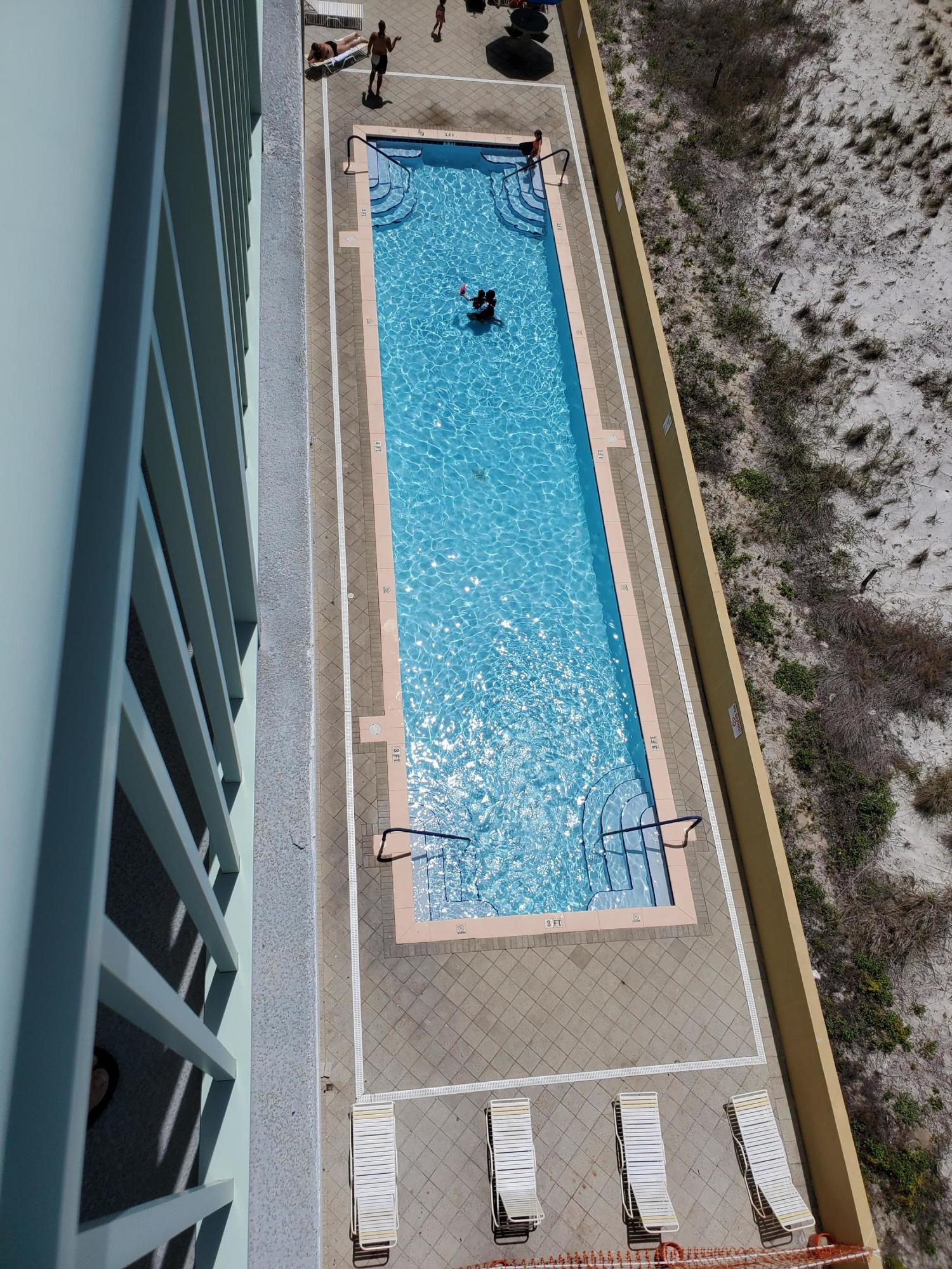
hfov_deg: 53.1
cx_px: 476
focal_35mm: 26
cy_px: 634
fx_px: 953
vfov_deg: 67.3
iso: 50
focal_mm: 4.3
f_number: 2.4
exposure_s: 1/4964
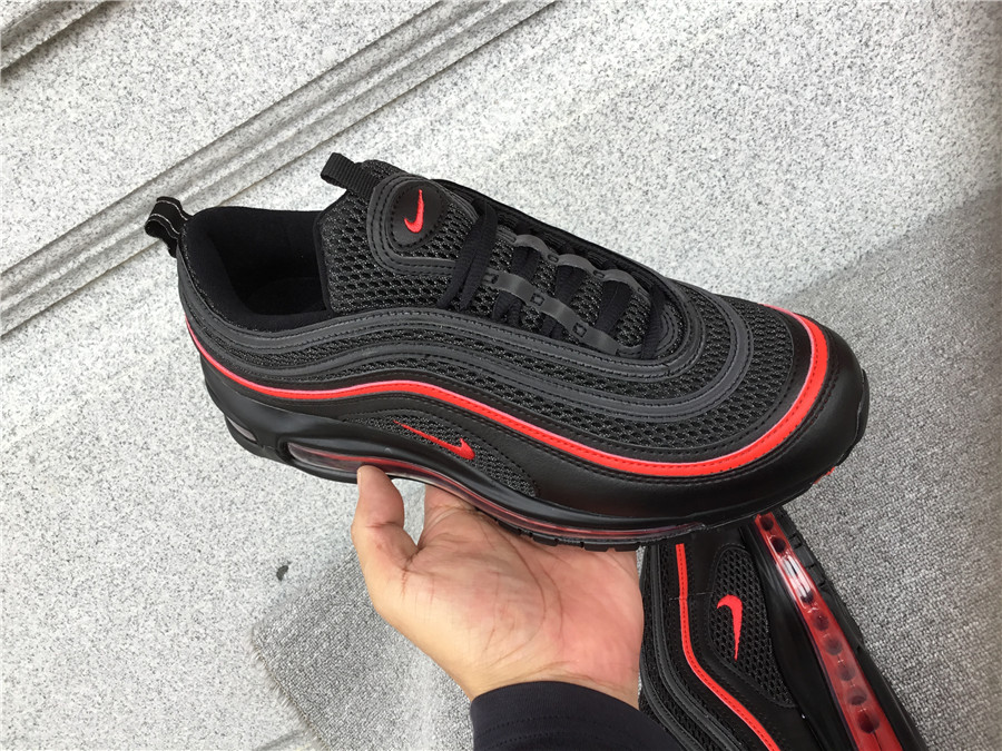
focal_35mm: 31
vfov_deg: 45.4
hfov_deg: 58.4
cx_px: 501
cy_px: 376
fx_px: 897
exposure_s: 1/111
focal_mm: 3.3
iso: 25
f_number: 2.4
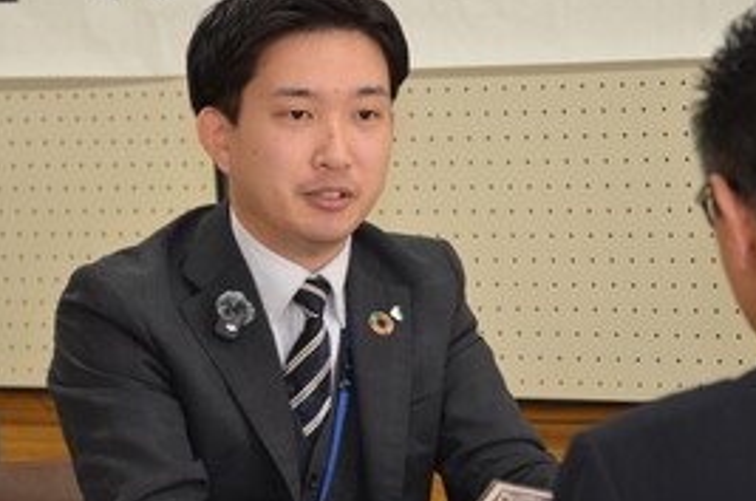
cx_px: 357
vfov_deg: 5.0
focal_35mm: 274
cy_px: 313
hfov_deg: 7.5
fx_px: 5744
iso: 640
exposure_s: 1/100
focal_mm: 122
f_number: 5.6
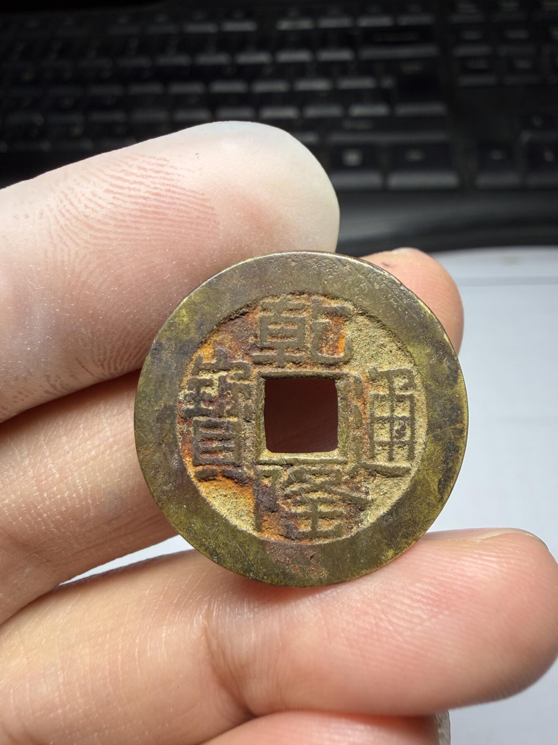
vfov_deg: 67.3
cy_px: 372
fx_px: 559
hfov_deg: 53.1
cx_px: 279
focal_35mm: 26
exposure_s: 1/121
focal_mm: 2.22
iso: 80
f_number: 2.2
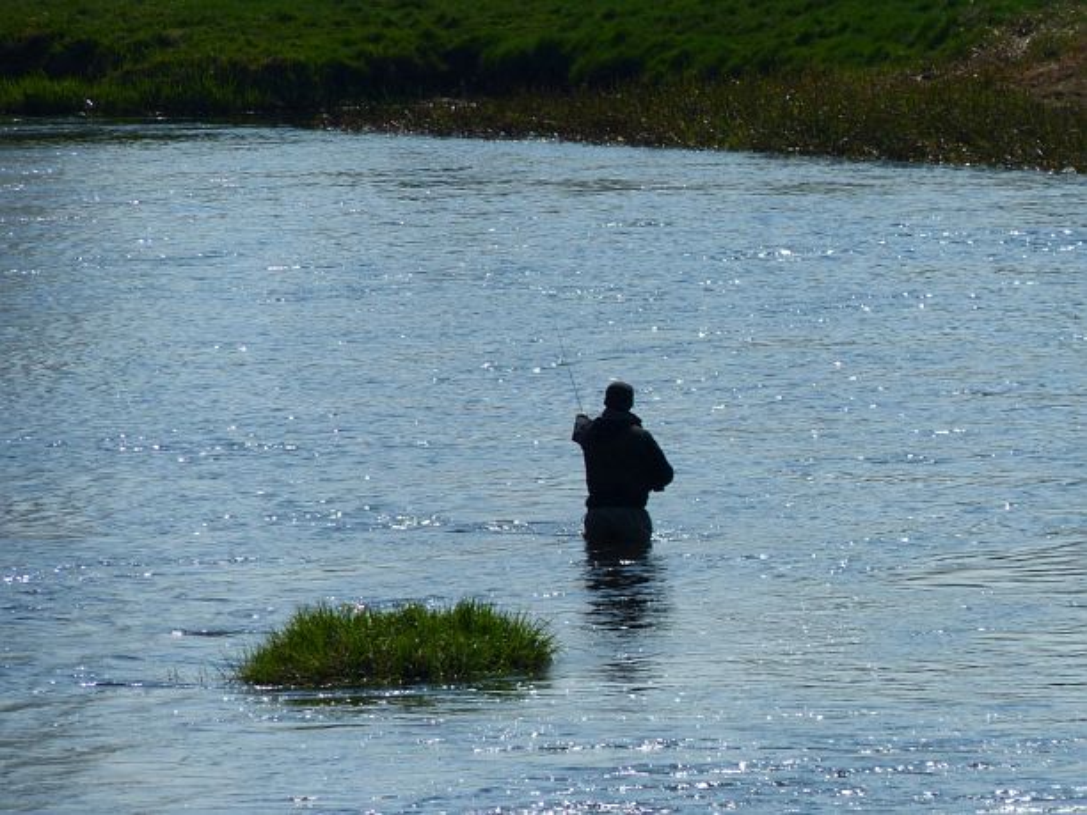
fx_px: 18841
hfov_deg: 3.3
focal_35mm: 600
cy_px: 408
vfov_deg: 2.5
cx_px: 544
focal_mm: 108
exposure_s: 1/1600
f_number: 4.5
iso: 100
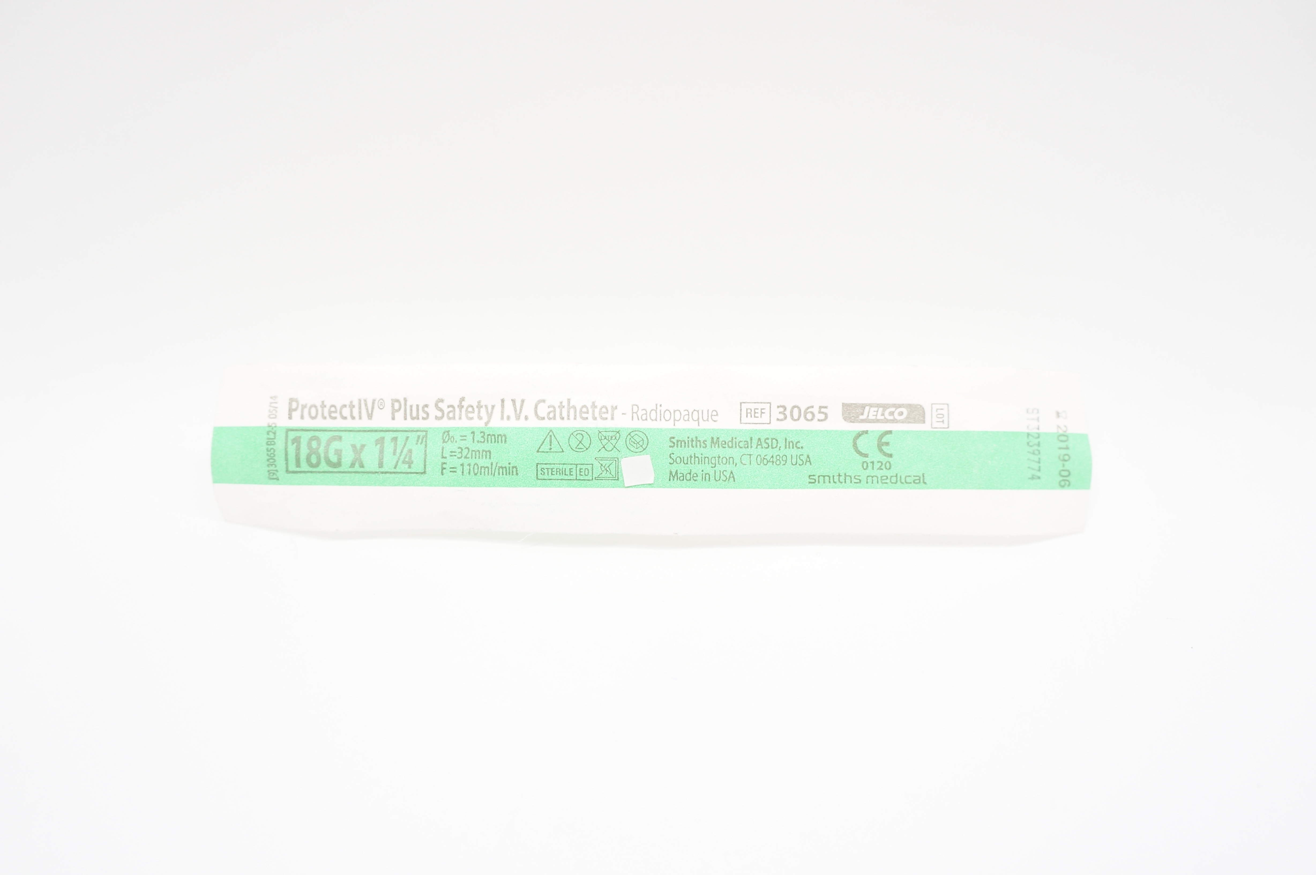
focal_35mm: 30
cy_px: 438
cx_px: 658
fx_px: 1095
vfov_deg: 43.5
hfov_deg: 62.0
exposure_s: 1/60
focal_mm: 20
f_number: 4.5
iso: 400
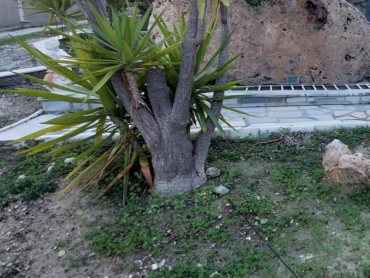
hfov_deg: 45.9
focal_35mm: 33
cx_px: 375
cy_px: 109
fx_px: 353
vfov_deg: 42.7
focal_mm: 1.74
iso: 64
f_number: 2.2
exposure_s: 1/100
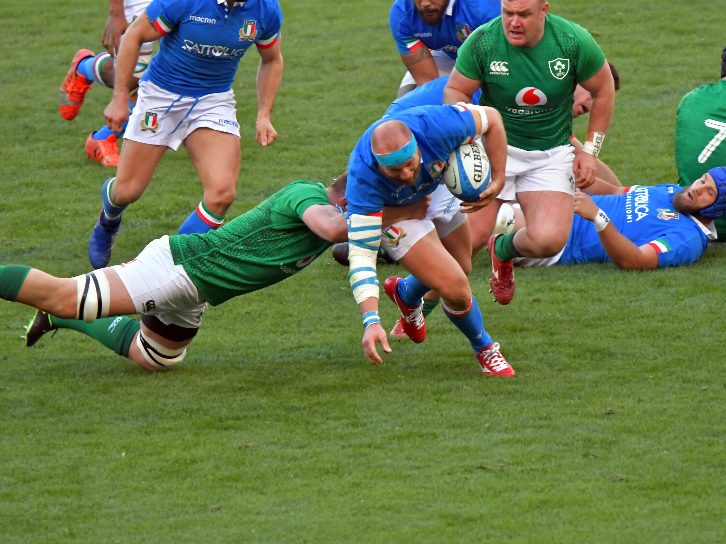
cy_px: 272
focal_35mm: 748
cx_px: 339
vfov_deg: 2.0
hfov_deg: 2.7
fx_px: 15685
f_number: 7.1
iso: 4000
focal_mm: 460
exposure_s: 1/1250
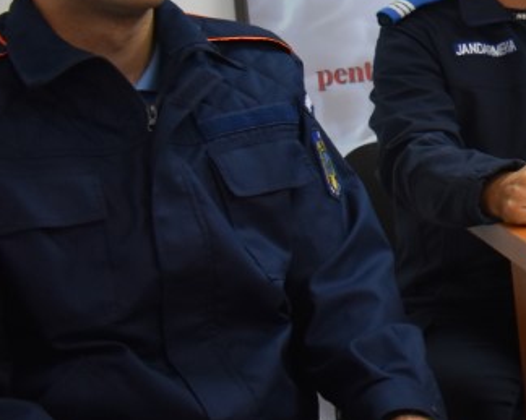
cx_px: 883
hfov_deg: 17.9
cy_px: 2
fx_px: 1401
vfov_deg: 16.7
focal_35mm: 90
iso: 800
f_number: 3.5
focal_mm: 18
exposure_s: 1/60
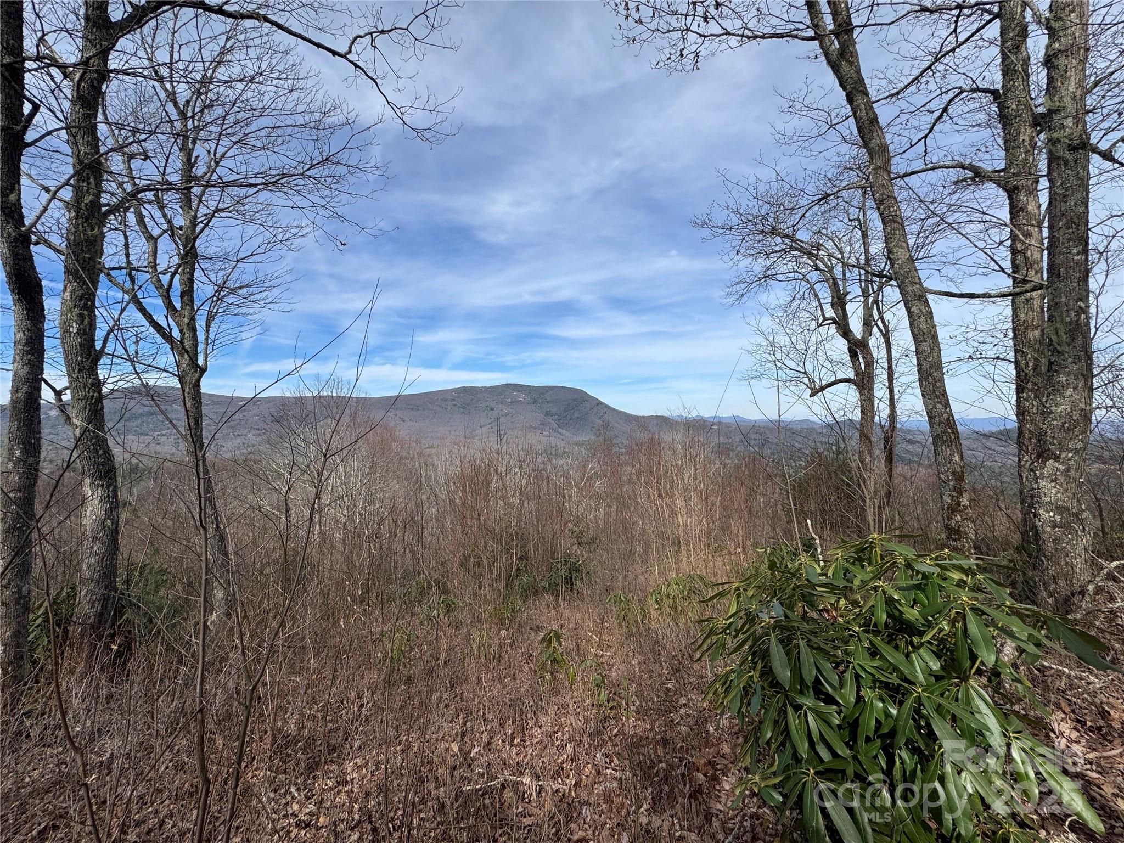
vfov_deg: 85.7
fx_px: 455
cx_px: 562
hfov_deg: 102.1
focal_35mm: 14
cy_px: 422
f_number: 2.2
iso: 50
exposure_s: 1/2415
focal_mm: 2.22
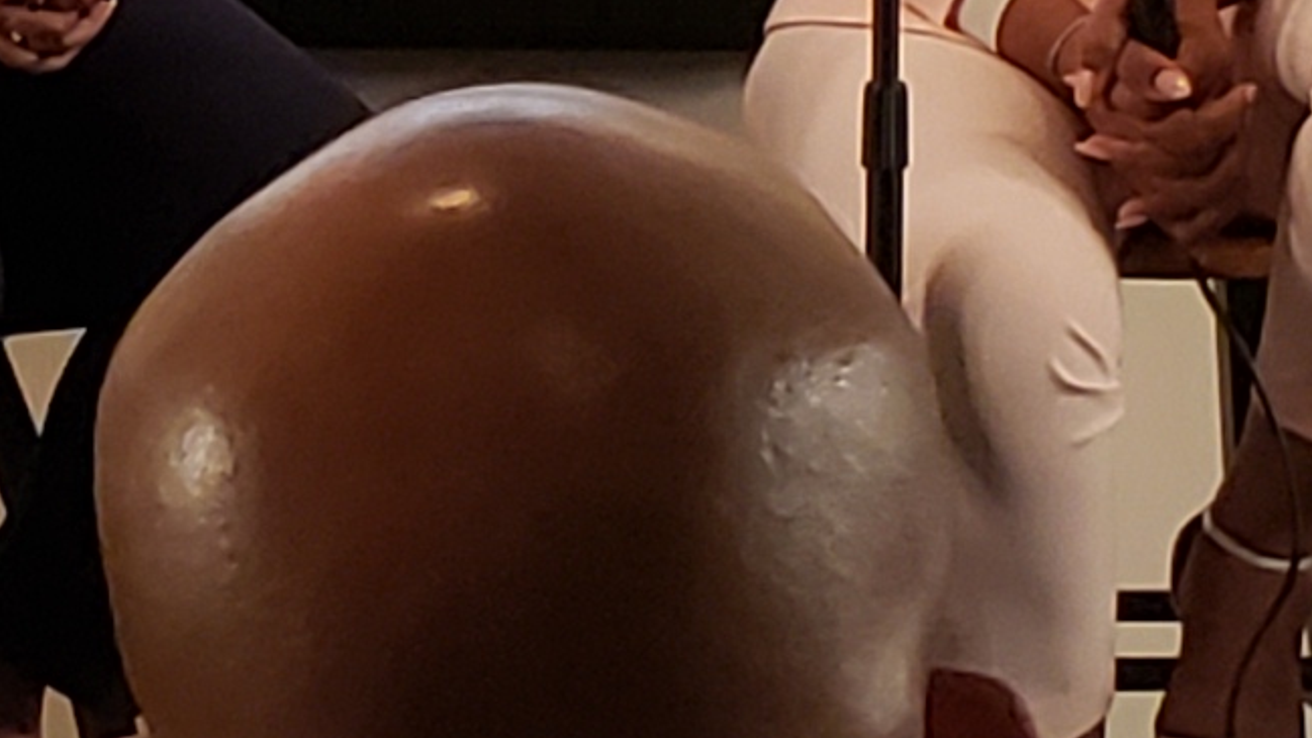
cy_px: -57
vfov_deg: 6.9
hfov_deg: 12.1
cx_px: 93
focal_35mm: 176
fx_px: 6123
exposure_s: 1/60
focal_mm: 4.3
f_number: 2.4
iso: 250
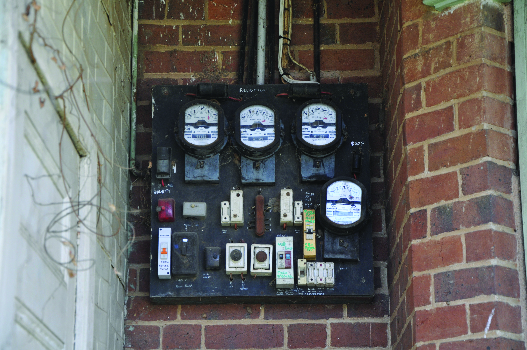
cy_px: 175
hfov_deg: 21.9
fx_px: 1360
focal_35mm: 93
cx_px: 264
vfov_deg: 14.7
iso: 400
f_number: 5.3
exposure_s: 1/60
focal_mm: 62
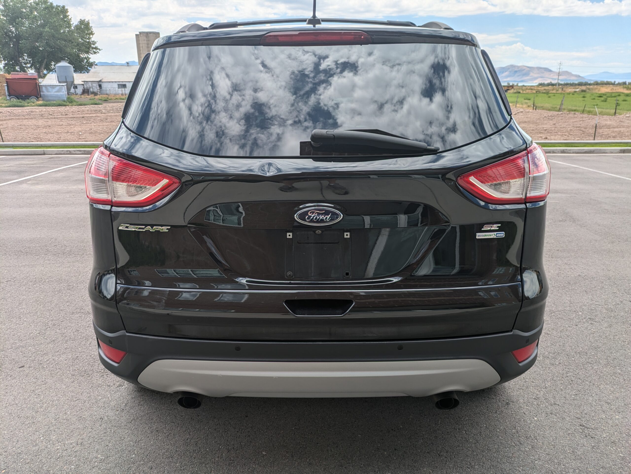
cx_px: 316
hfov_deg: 69.4
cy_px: 237
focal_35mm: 25
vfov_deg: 54.9
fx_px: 456
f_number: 1.89
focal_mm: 5.43
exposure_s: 1/1449
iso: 44
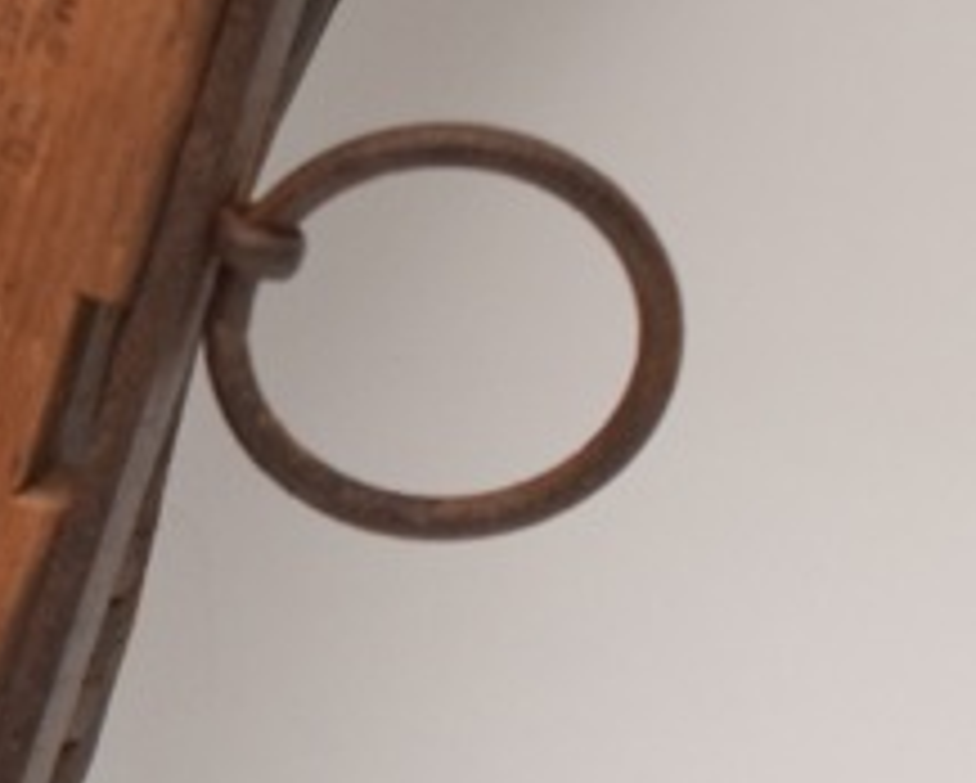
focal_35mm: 356
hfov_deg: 5.3
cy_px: 848
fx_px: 10297
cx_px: -805
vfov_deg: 4.3
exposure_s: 1/100
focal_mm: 55
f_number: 5.6
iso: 800
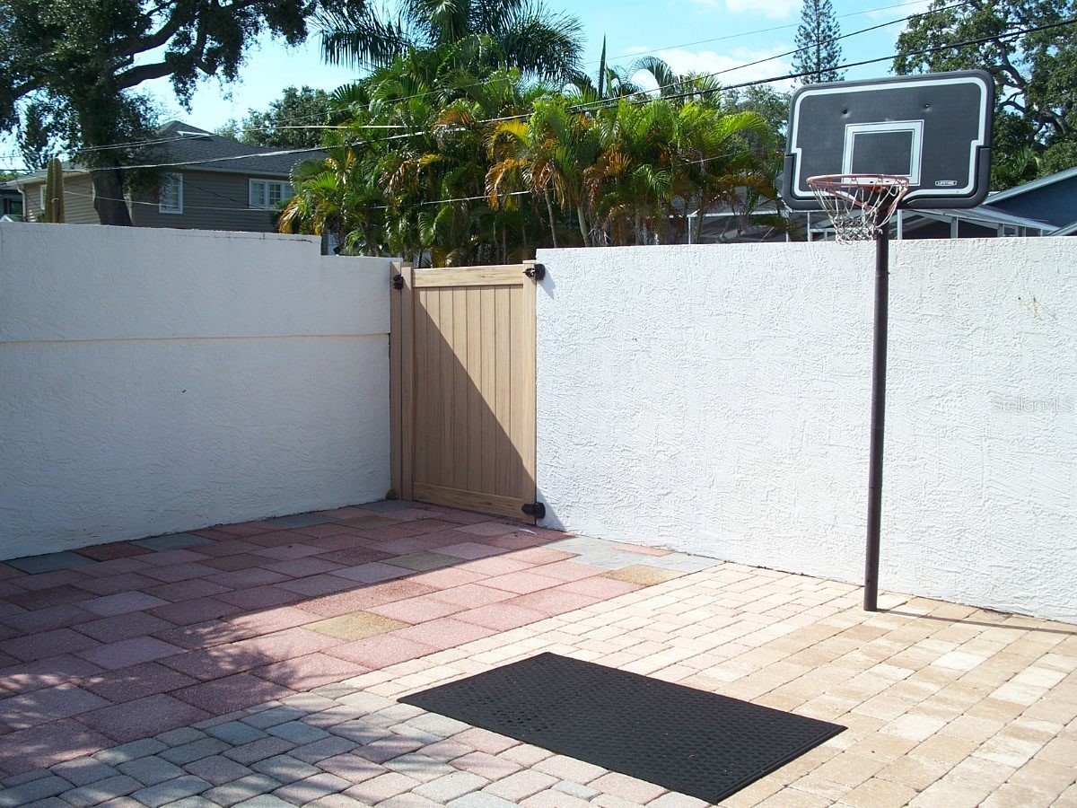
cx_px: 538
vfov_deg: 38.7
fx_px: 1151
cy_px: 404
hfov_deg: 50.1
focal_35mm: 37
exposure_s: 1/400
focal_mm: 7.8
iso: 64
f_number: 4
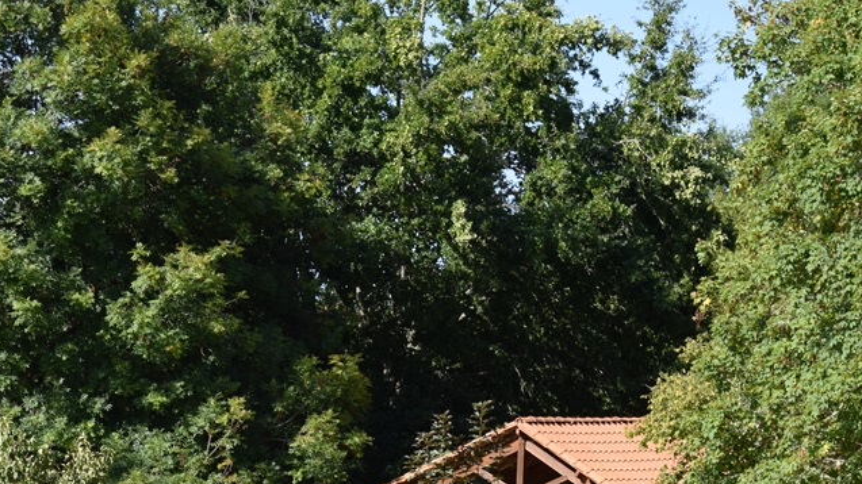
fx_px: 2605
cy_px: 463
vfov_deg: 10.5
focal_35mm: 114
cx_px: 329
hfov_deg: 18.8
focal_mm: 42
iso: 100
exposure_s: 1/200
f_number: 7.1
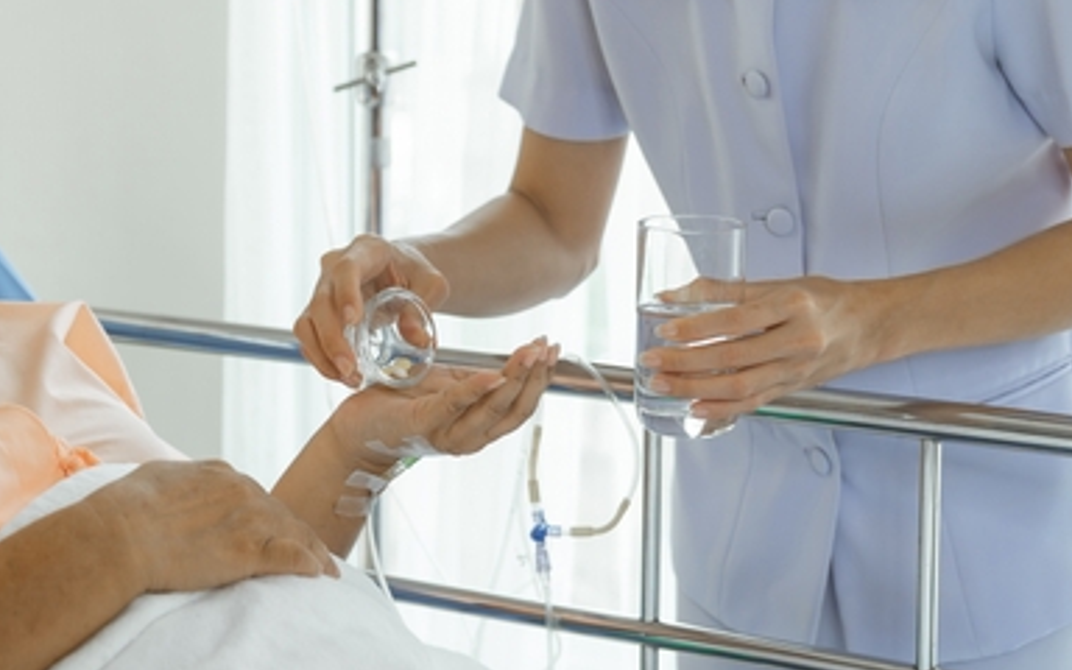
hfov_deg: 20.3
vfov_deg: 12.8
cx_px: 315
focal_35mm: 102
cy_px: 241
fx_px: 2980
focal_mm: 48
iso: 100
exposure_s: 1/80
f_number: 2.8
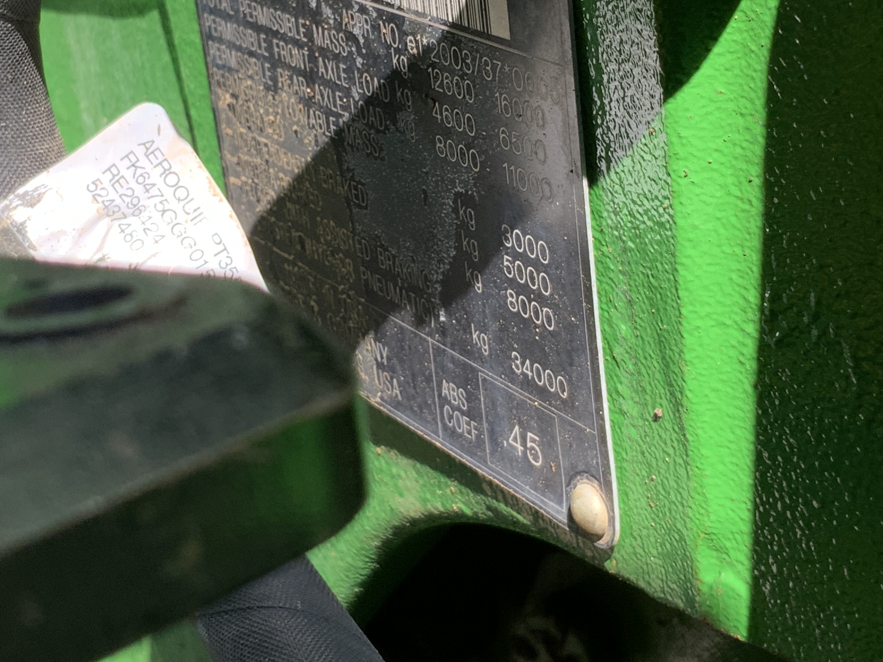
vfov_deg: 19.6
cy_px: 218
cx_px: 376
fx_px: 1913
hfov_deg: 26.0
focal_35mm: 75
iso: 16
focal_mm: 3
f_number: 1.8
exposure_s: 1/295
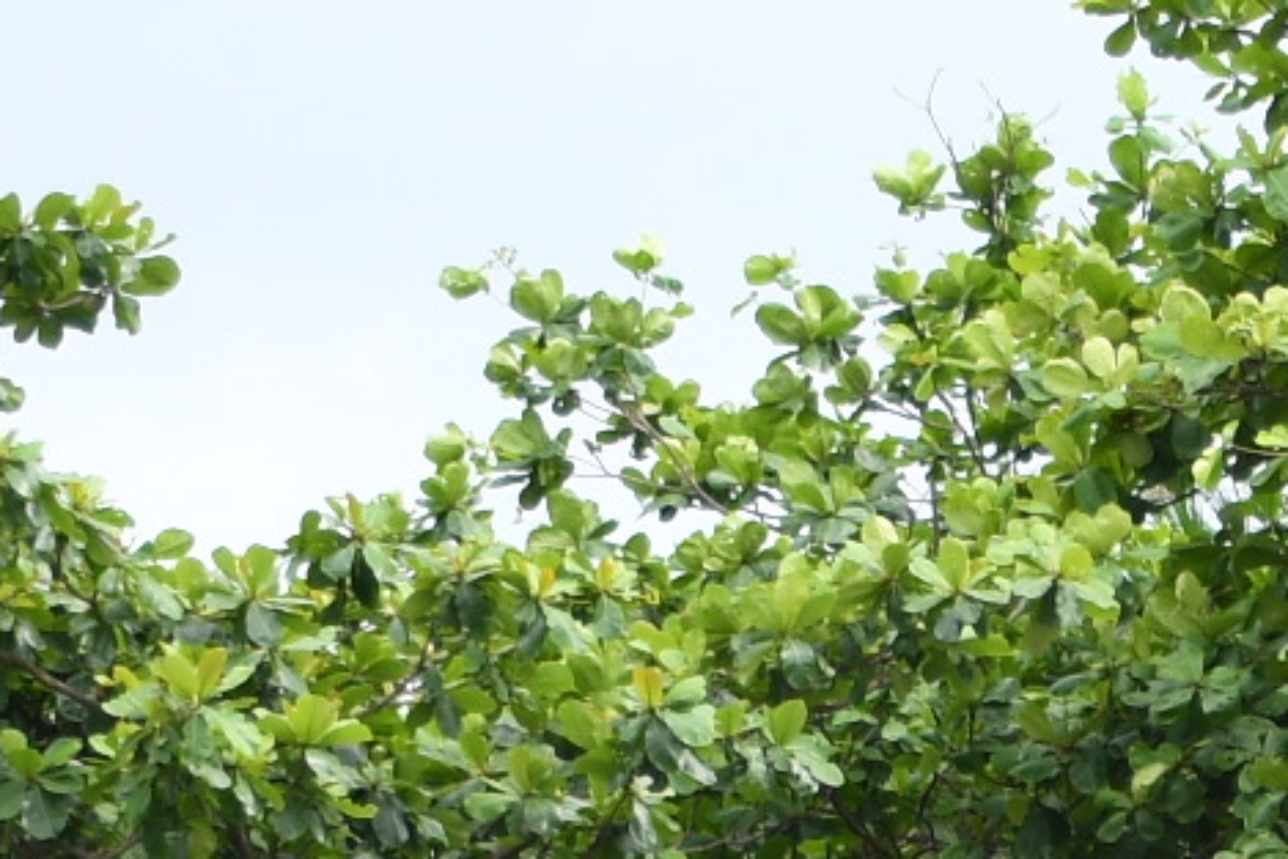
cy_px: 2462
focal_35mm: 267
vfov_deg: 4.9
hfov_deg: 7.4
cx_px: 2650
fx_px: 9555
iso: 100
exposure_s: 1/200
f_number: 4
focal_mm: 30
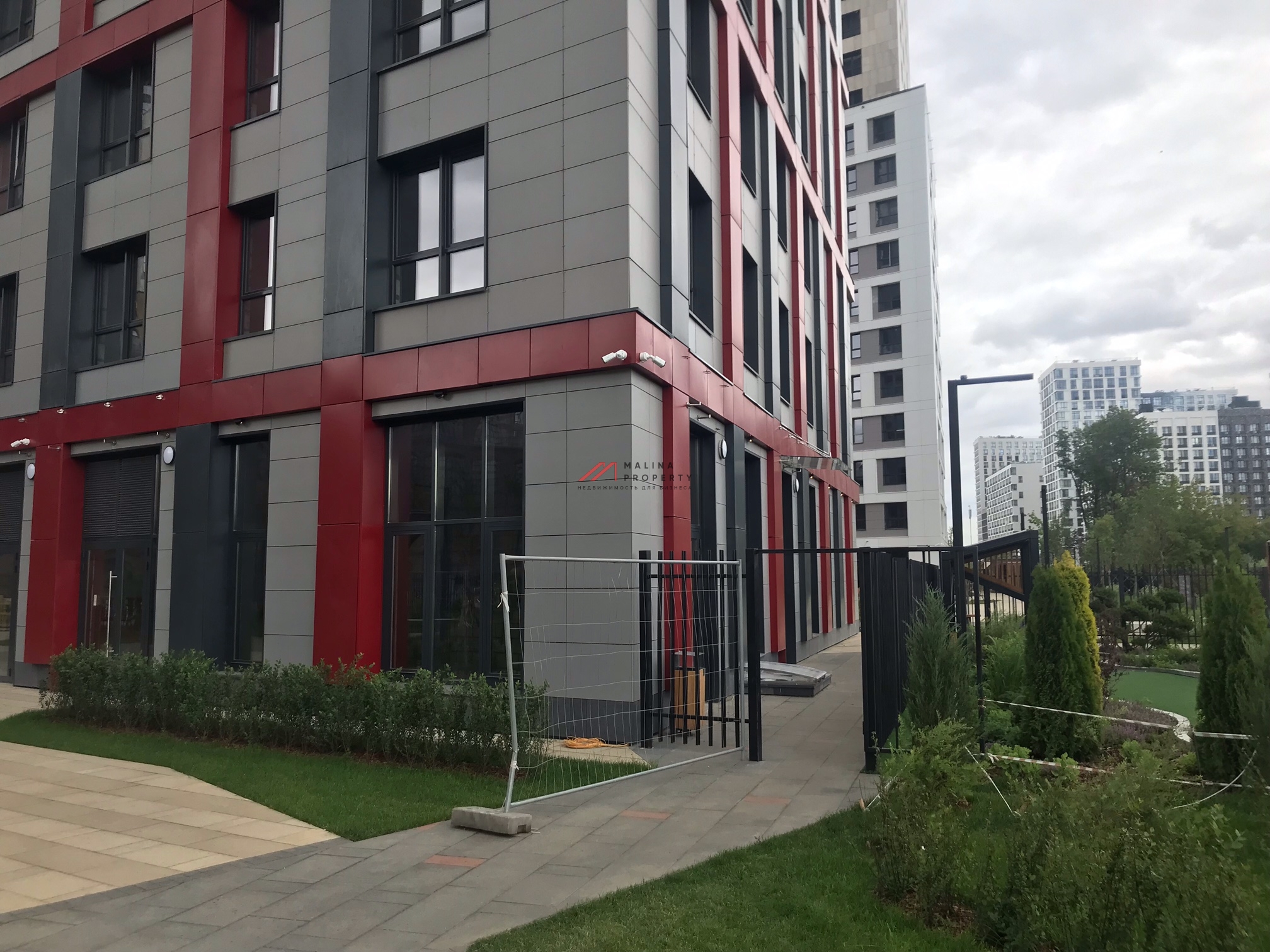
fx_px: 1027
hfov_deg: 63.4
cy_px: 476
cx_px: 635
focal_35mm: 28
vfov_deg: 49.7
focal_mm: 3.99
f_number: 1.8
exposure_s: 1/469
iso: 20
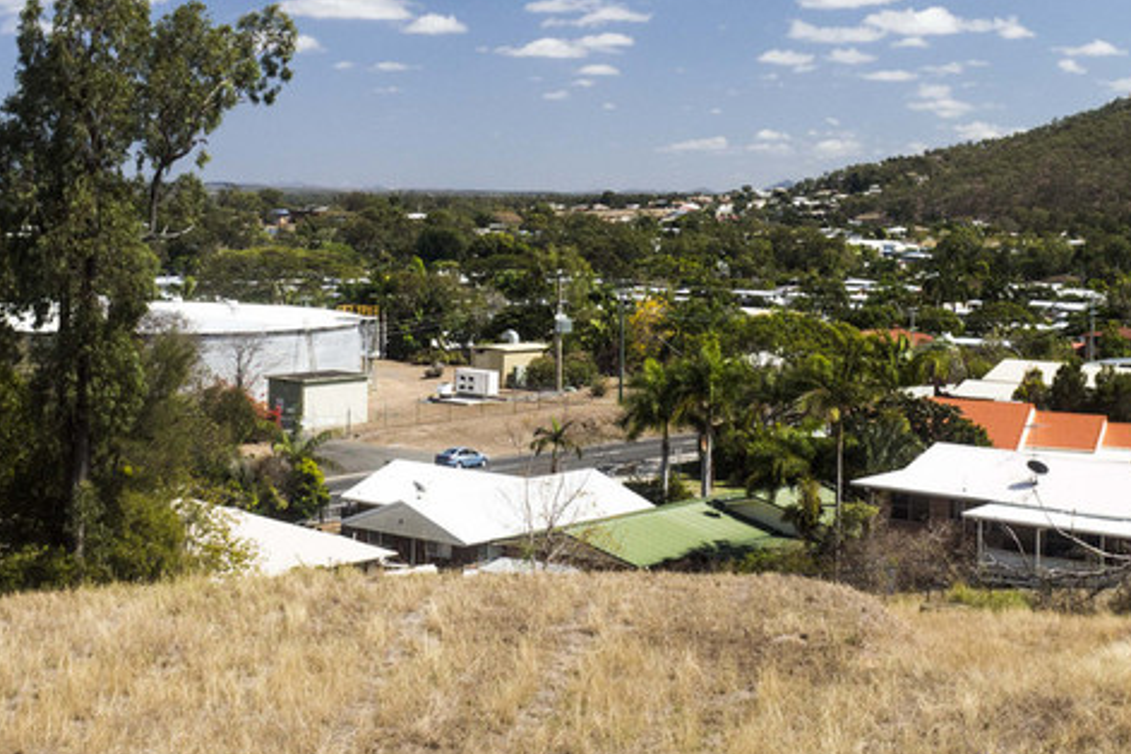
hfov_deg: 33.4
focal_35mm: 60
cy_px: 240
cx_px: 610
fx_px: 1885
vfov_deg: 22.5
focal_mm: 17
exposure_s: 1/400
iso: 400
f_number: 8
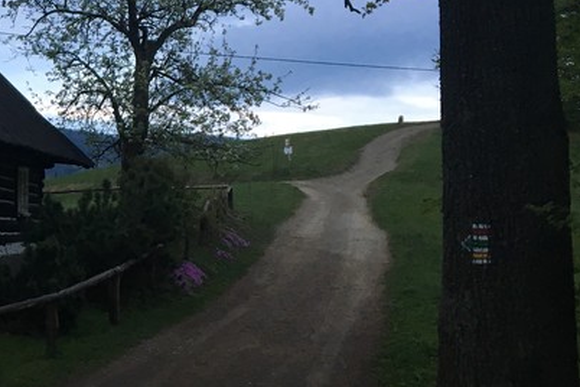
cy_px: 204
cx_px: -43
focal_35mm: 75
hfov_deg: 25.2
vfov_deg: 18.2
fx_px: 1208
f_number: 2.2
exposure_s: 1/33
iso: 40
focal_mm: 4.15
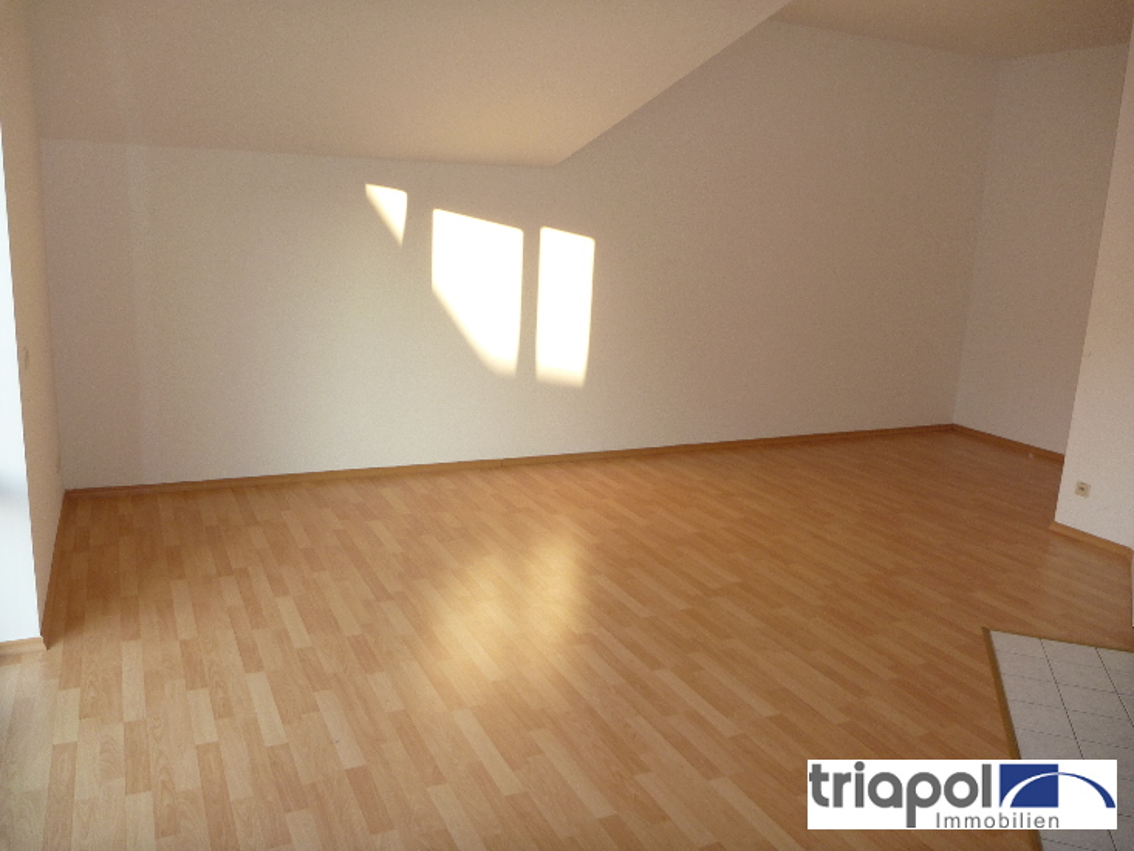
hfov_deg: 63.4
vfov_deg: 49.8
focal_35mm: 28
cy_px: 426
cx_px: 567
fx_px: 917
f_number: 3.3
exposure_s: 1/30
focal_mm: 5
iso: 100
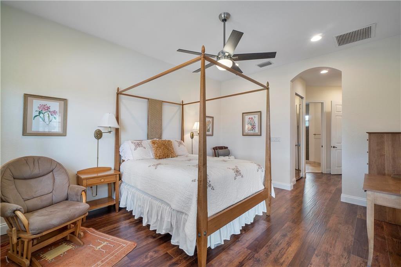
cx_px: 200
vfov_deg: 77.2
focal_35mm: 15
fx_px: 167
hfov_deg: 100.4
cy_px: 134
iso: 160
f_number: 11
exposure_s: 1/3
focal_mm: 10
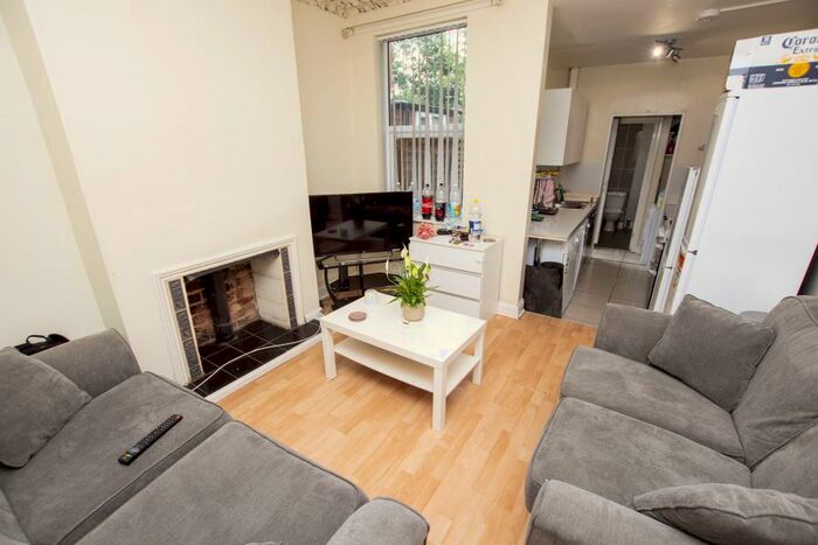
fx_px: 341
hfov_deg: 100.4
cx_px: 409
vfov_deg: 77.4
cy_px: 272
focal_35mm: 15
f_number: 4.5
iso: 400
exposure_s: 1/125
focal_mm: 10
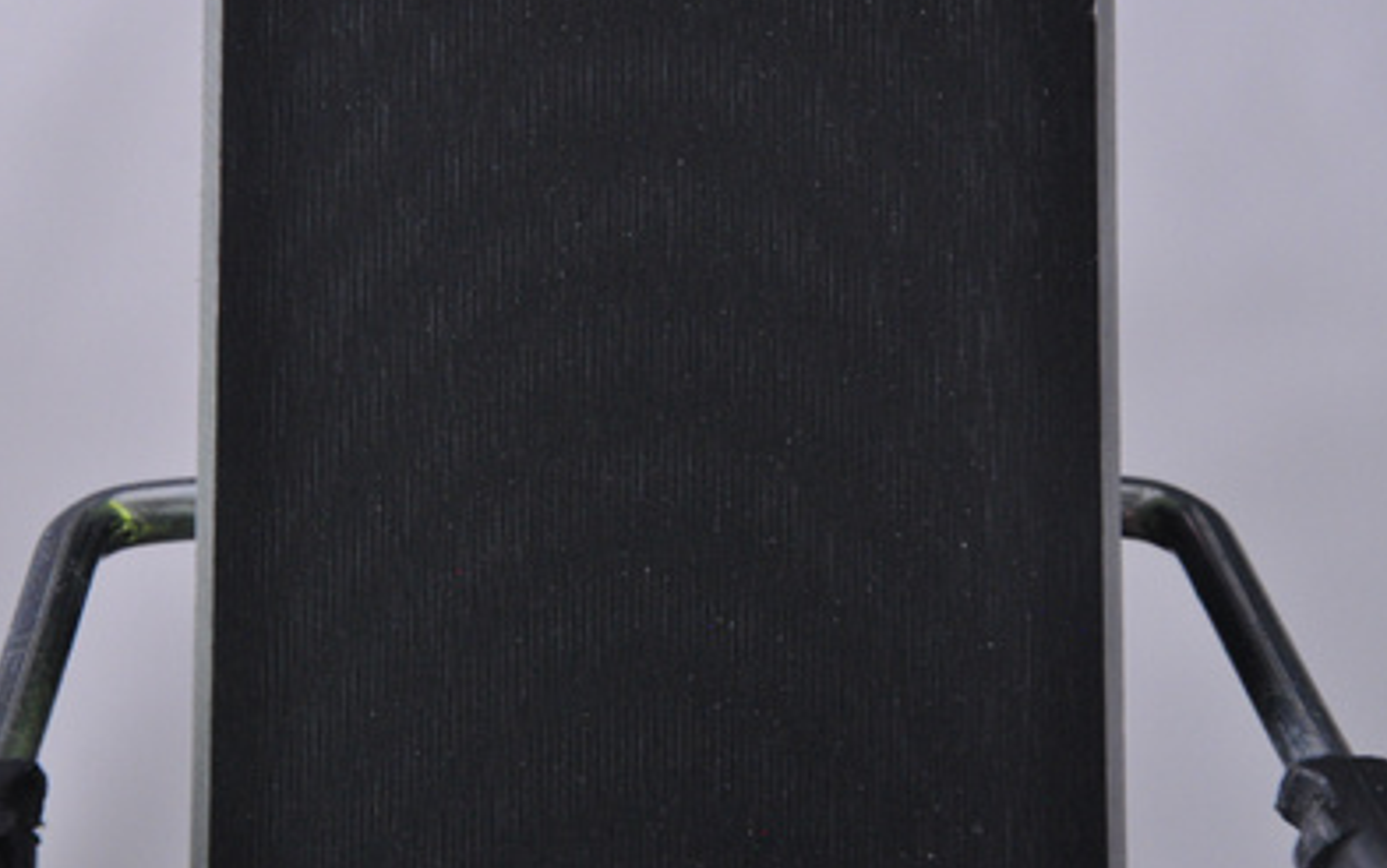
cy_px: 443
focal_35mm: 184
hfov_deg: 11.4
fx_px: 6942
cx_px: 649
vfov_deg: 7.2
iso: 3200
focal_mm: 105
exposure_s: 1/125
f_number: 9.5
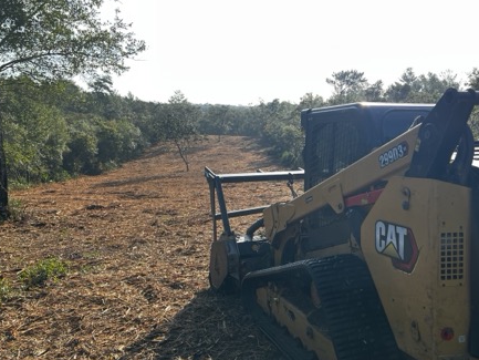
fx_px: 498
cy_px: 193
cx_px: 317
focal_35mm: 36
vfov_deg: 39.7
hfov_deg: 50.5
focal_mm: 5.7
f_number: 1.5
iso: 50
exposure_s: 1/705
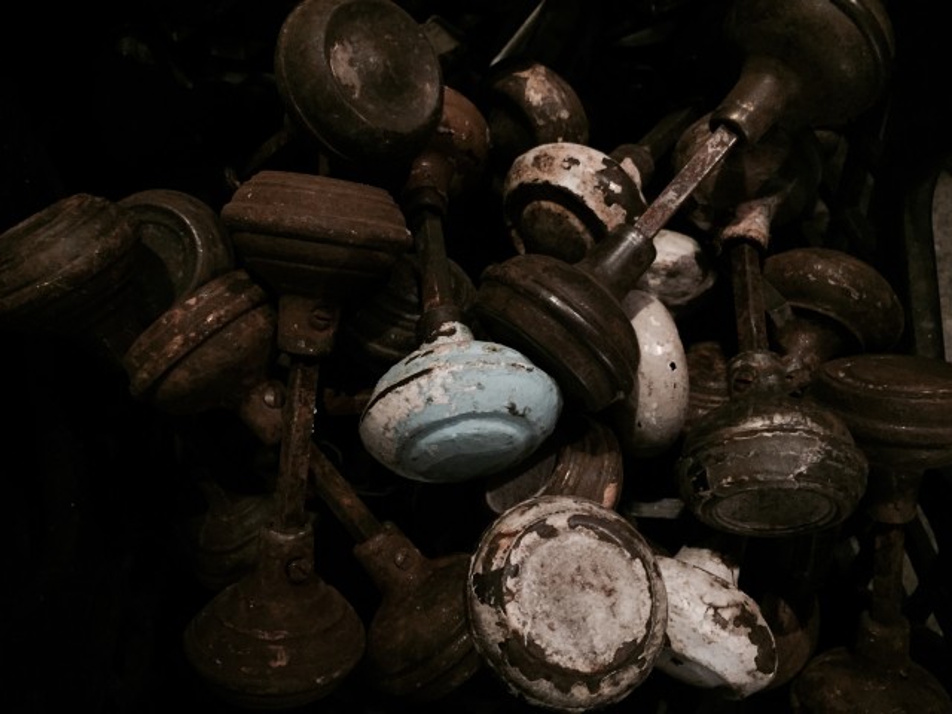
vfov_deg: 48.2
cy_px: 357
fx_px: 798
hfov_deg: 61.7
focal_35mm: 29
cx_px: 476
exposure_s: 1/15
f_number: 2.2
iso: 640
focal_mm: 4.15
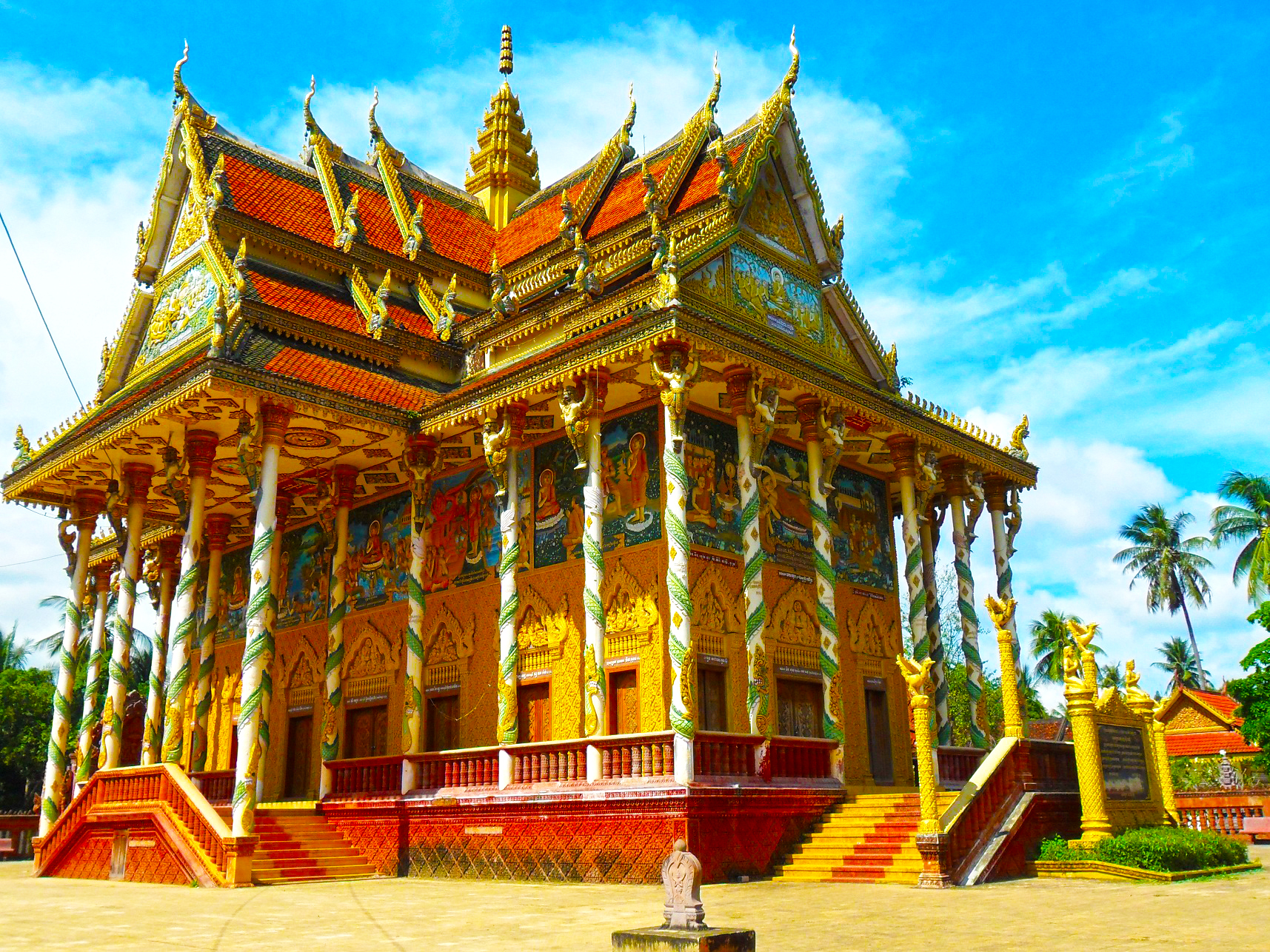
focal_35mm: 32
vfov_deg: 44.2
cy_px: 476
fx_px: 1174
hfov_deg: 56.8
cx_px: 635
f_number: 9.4
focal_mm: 5.7
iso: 100
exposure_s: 1/180
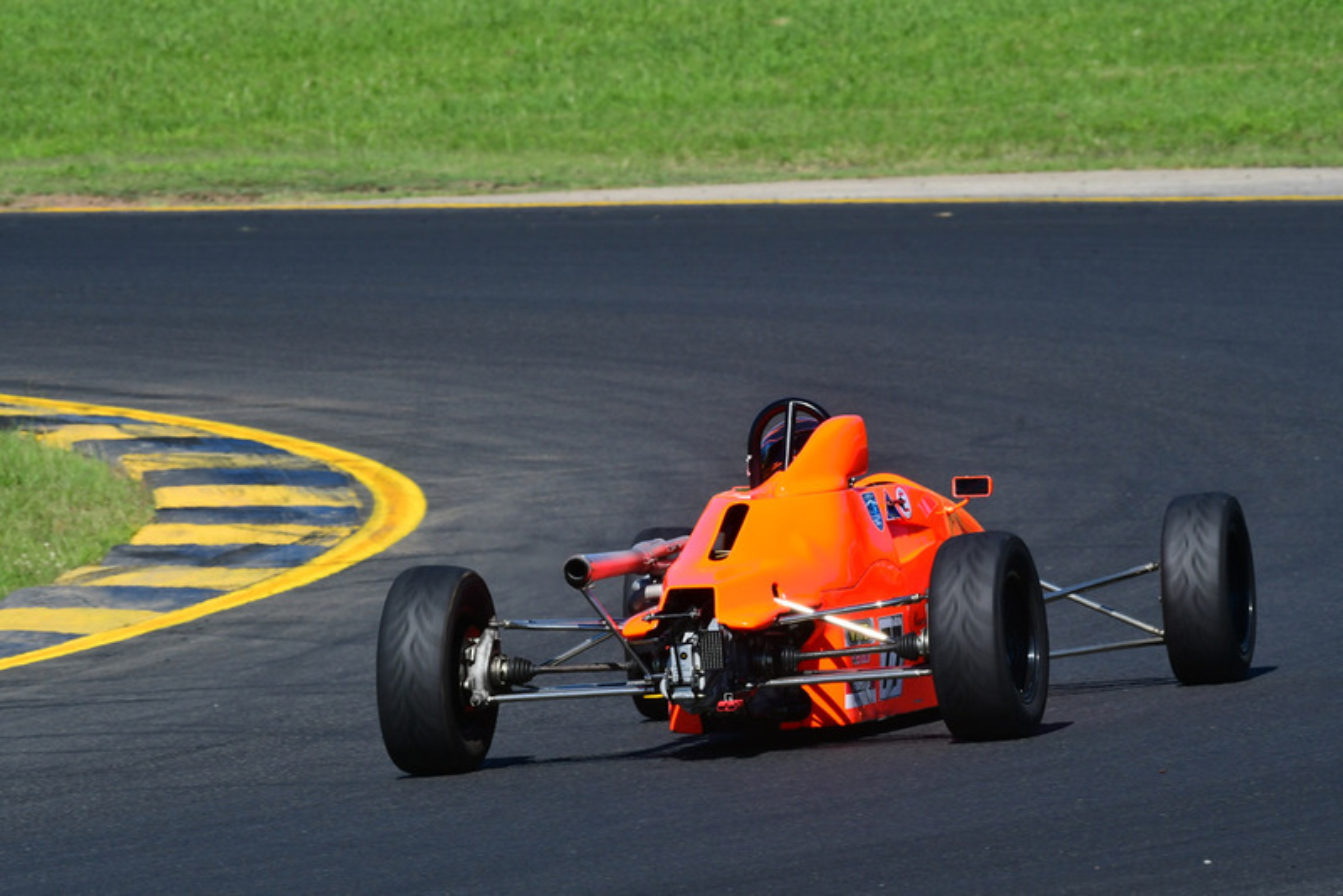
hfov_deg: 4.6
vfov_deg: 3.1
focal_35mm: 450
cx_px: 672
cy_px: 448
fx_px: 16793
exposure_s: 1/640
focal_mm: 300
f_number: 13
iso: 500
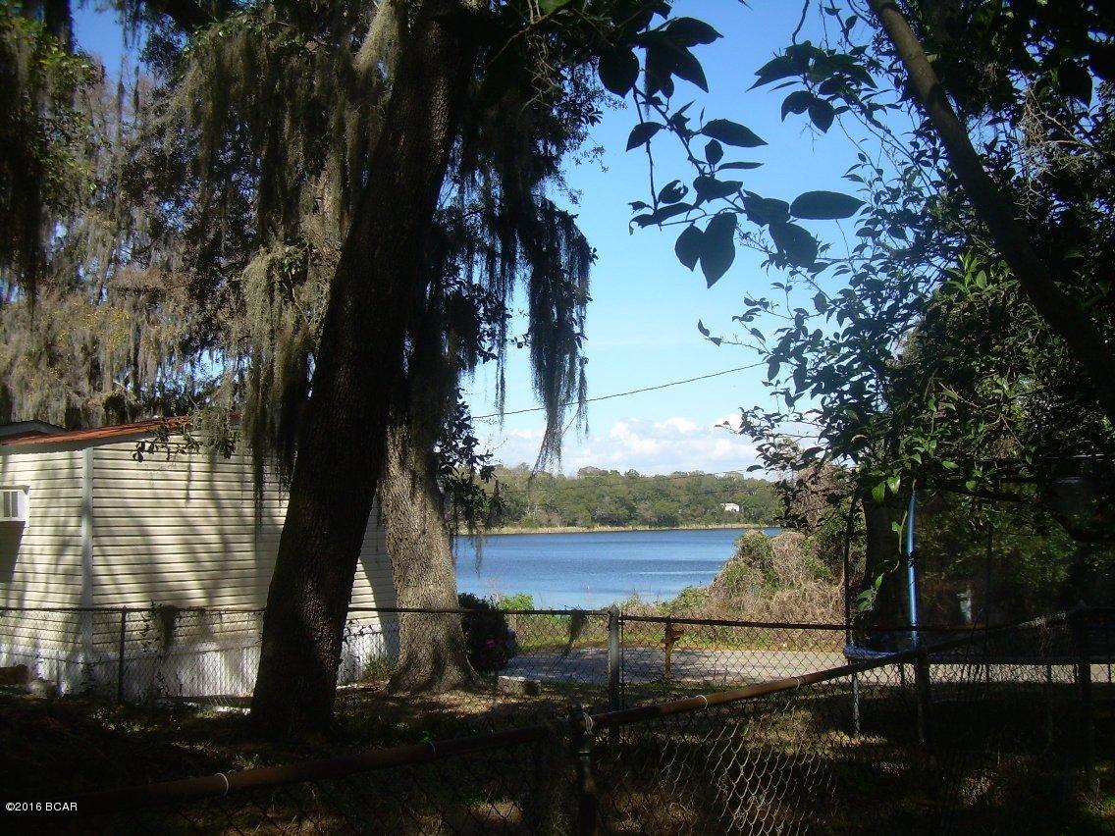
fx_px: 1224
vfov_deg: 37.7
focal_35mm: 38
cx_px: 558
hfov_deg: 49.0
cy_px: 418
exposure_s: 1/707
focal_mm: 6.3
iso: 50
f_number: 2.8
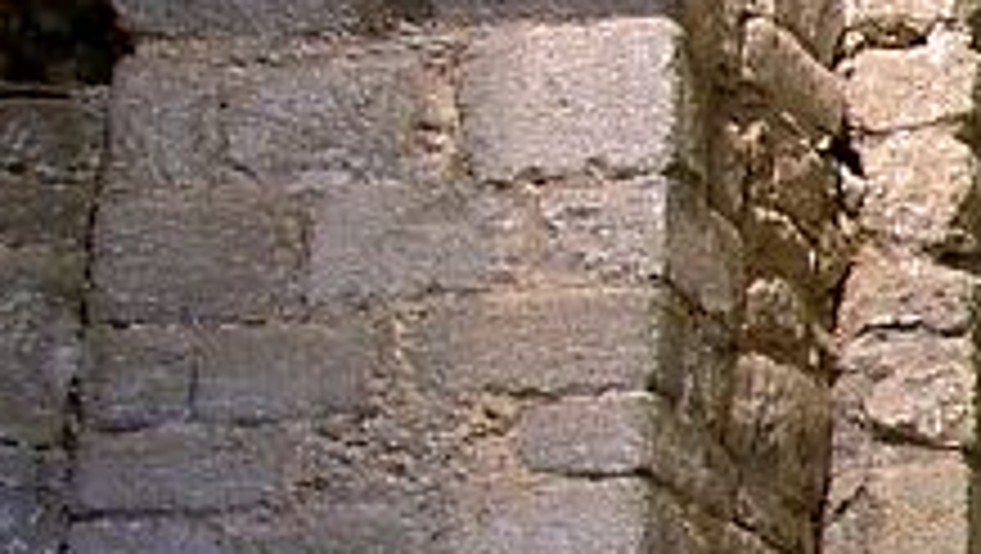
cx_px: 2524
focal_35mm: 228
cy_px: 549
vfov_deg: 5.3
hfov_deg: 8.5
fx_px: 5935
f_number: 4.9
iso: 50
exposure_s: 2.5
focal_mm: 6.3
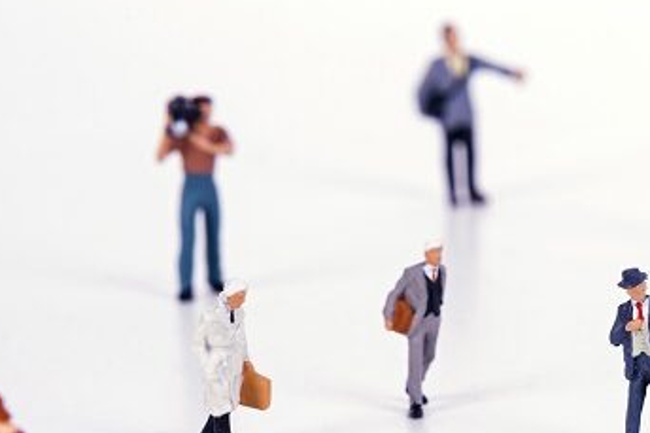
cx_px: 663
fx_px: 2256
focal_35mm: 125
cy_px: 368
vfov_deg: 10.9
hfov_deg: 16.0
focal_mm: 50
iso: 64
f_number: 14
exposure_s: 1/160
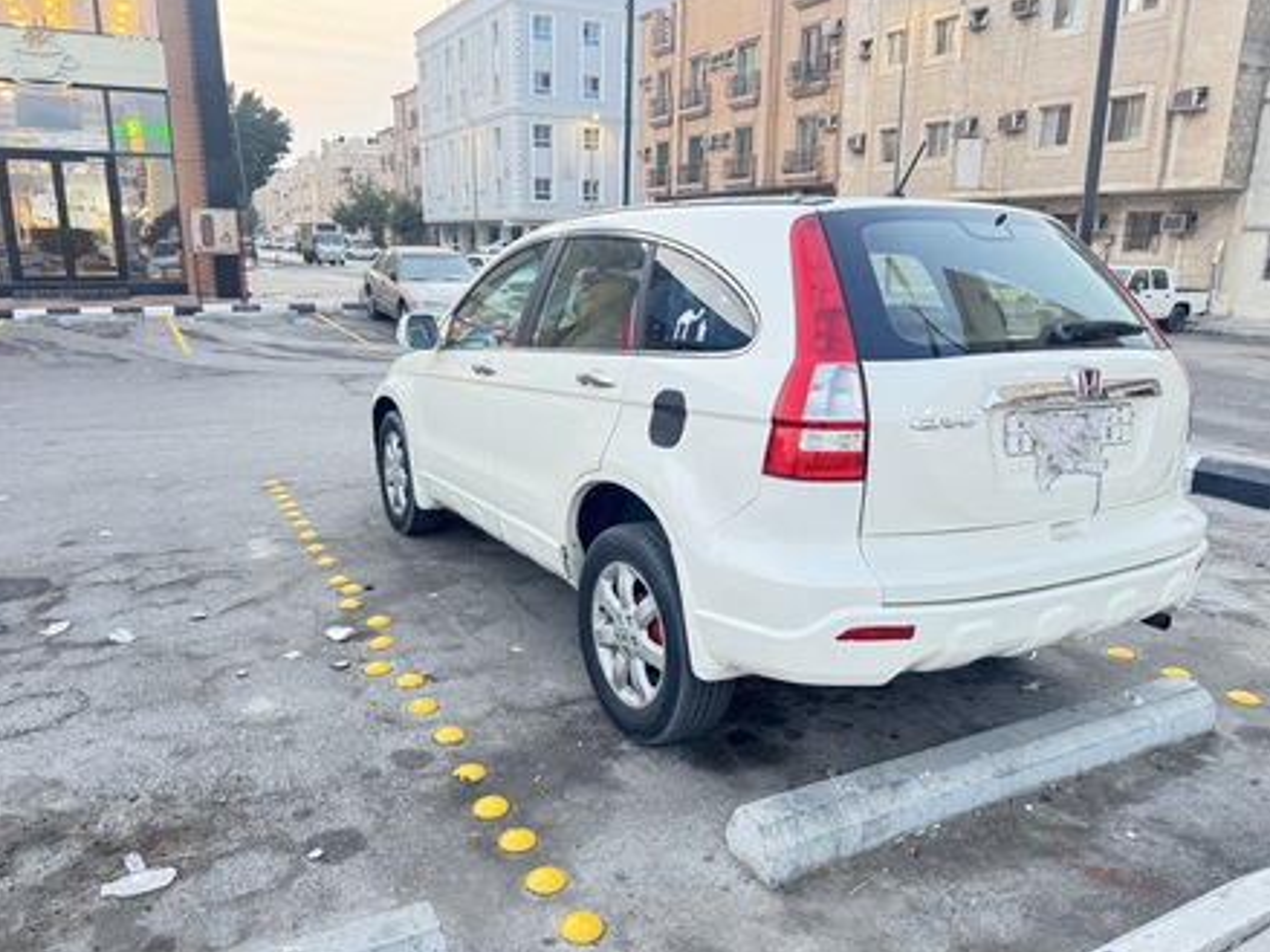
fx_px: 917
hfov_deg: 69.4
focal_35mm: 25
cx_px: 612
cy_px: 485
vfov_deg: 54.9
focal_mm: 6.76
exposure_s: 1/60
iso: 320
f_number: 1.78
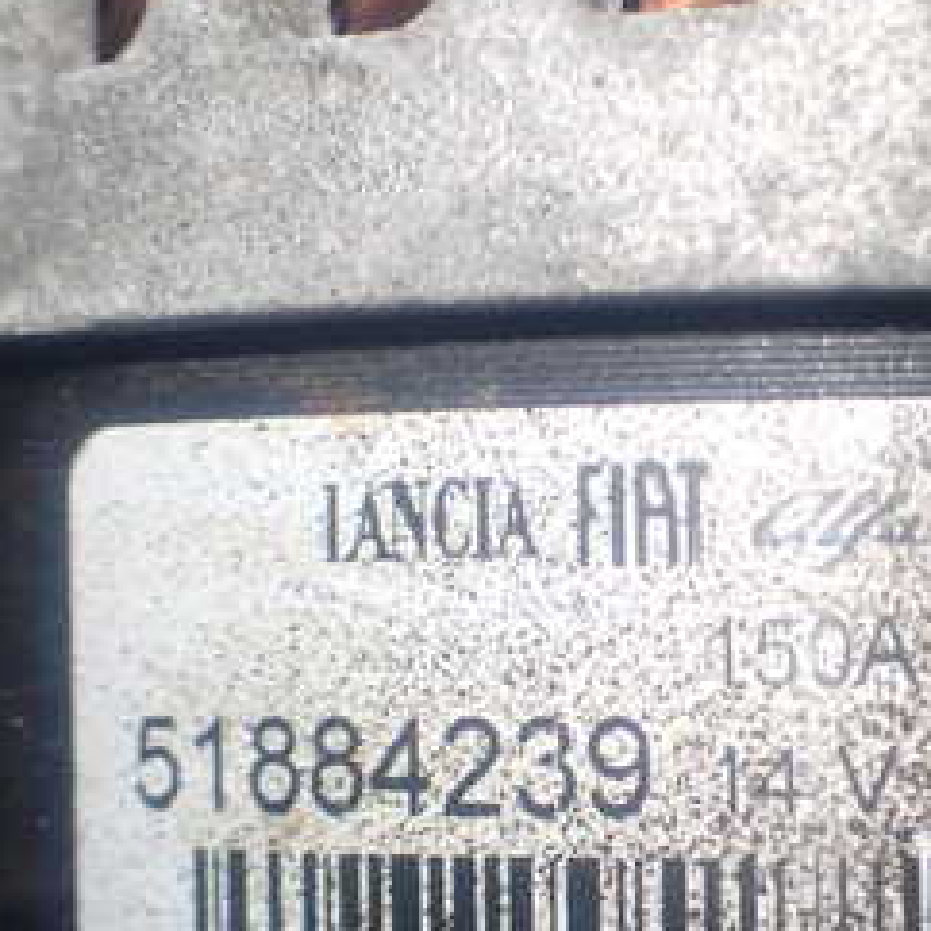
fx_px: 2130
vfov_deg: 24.6
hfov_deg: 23.6
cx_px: 931
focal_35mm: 70
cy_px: 596
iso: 160
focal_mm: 5.79
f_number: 2.4
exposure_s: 1/60
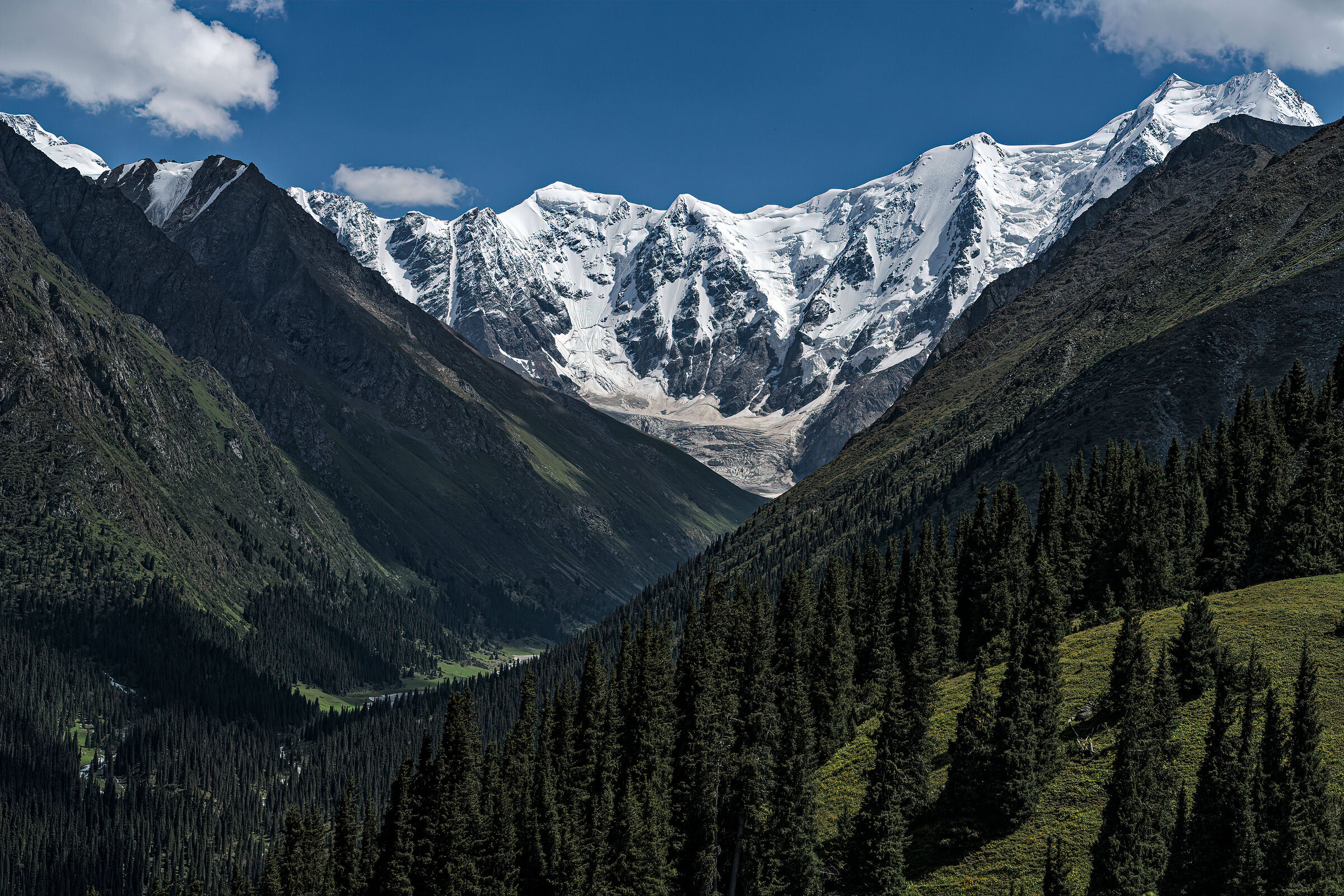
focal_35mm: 63
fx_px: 2352
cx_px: 672
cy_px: 448
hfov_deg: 31.9
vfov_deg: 21.6
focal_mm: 63
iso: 100
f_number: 10
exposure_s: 1/500
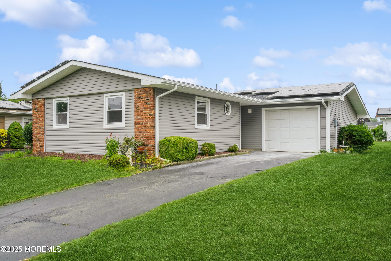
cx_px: 196
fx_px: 337
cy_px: 130
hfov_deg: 60.3
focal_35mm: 31
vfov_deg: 42.3
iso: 200
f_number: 11
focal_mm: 31
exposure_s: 1/320
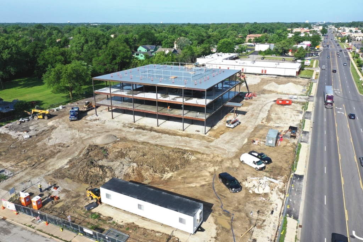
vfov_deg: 46.5
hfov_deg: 65.4
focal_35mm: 28
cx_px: 182
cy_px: 121
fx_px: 282
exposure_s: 1/500
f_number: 5.6
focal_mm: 10.26
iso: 100
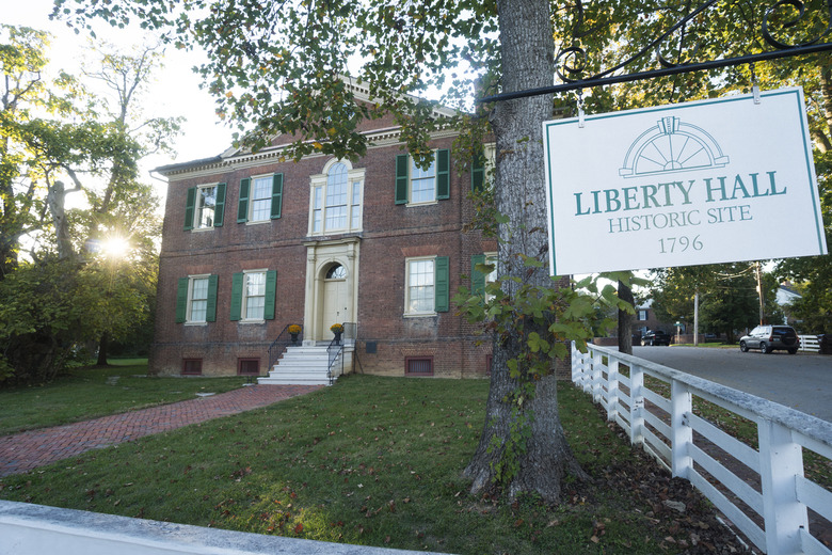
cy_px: 278
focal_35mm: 17
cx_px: 416
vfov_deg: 70.4
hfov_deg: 93.3
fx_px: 393
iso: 200
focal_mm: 17
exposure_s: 1/30
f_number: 8
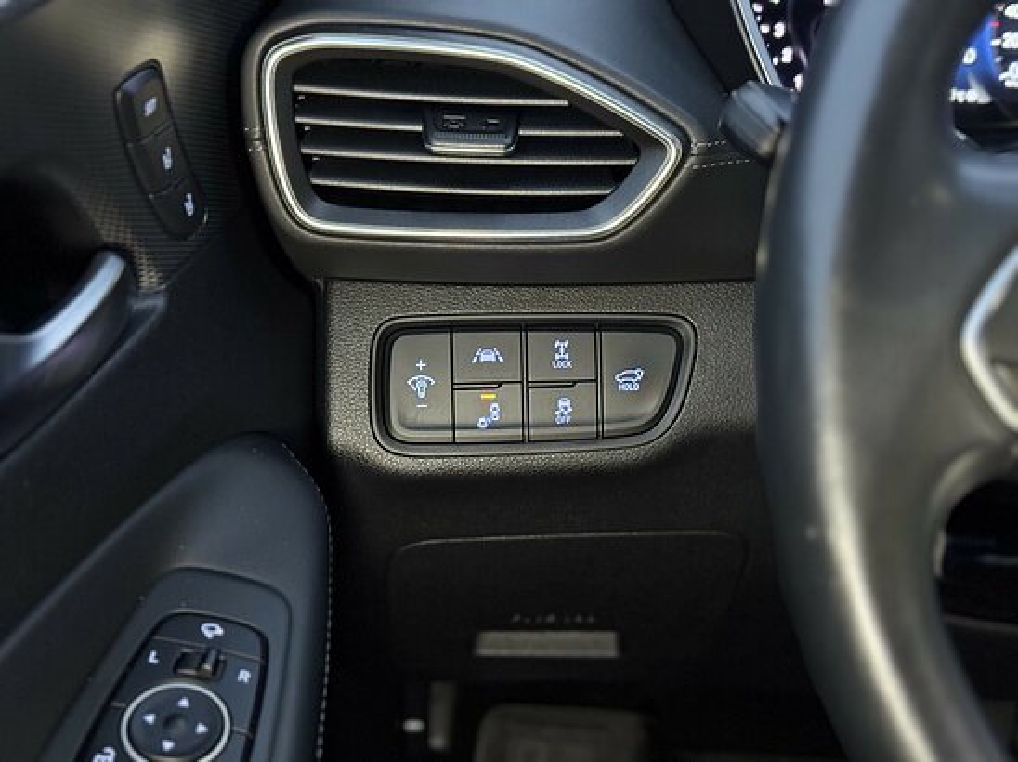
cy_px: 381
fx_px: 1410
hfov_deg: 39.7
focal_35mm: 48
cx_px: 509
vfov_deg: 30.2
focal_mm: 6.76
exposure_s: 1/31
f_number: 1.78
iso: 500
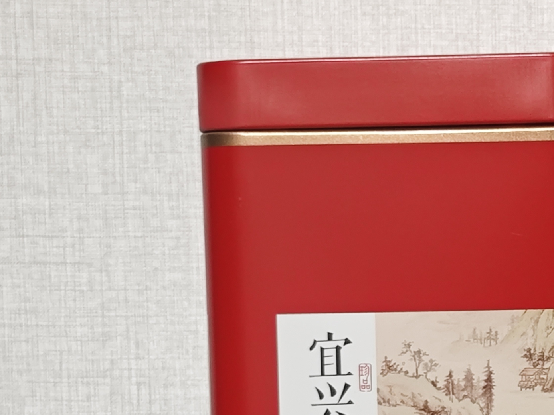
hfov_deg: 15.9
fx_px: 1937
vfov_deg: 12.2
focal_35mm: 121
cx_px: 600
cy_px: 359
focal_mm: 6.68
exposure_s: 1/91.9
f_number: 1.42
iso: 400
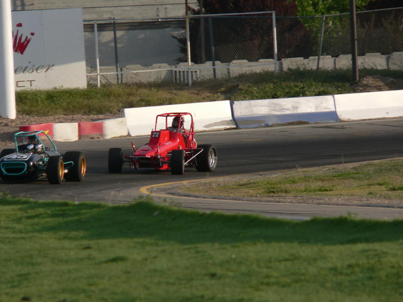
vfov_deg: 3.4
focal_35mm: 432
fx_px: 5031
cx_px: 202
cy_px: 151
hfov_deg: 4.6
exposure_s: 1/500
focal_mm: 72
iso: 80
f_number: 4.6
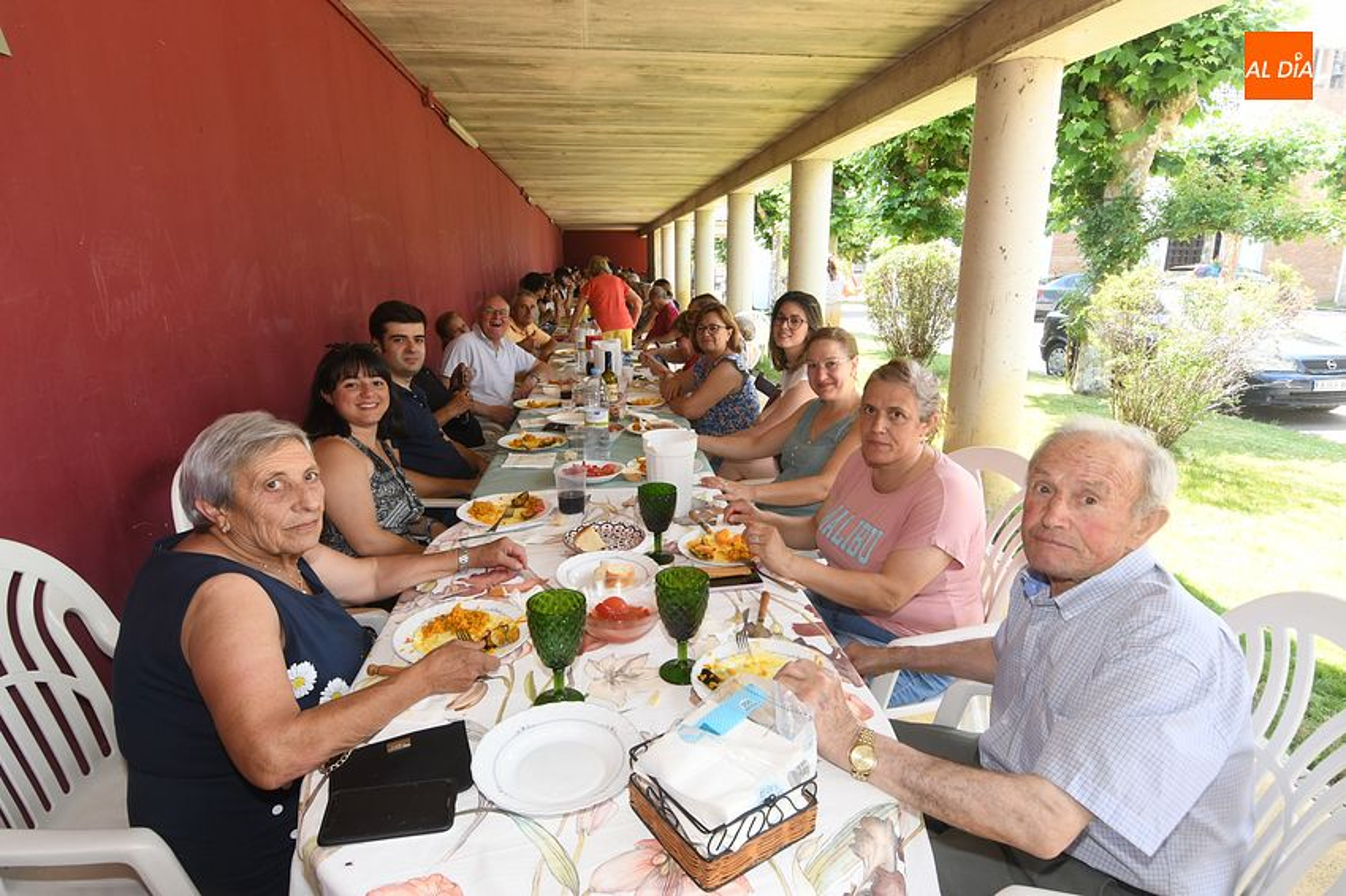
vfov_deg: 67.3
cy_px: 448
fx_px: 673
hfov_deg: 90.0
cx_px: 673
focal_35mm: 18
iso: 400
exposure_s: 1/60
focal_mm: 12
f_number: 8
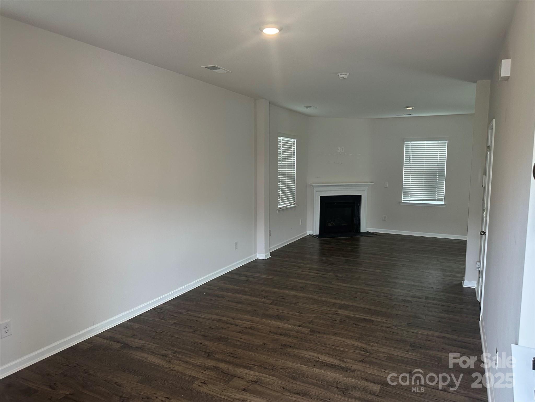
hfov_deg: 71.6
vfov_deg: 56.8
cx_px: 268
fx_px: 371
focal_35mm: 24
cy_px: 201
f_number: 1.78
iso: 200
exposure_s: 1/120
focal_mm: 6.86
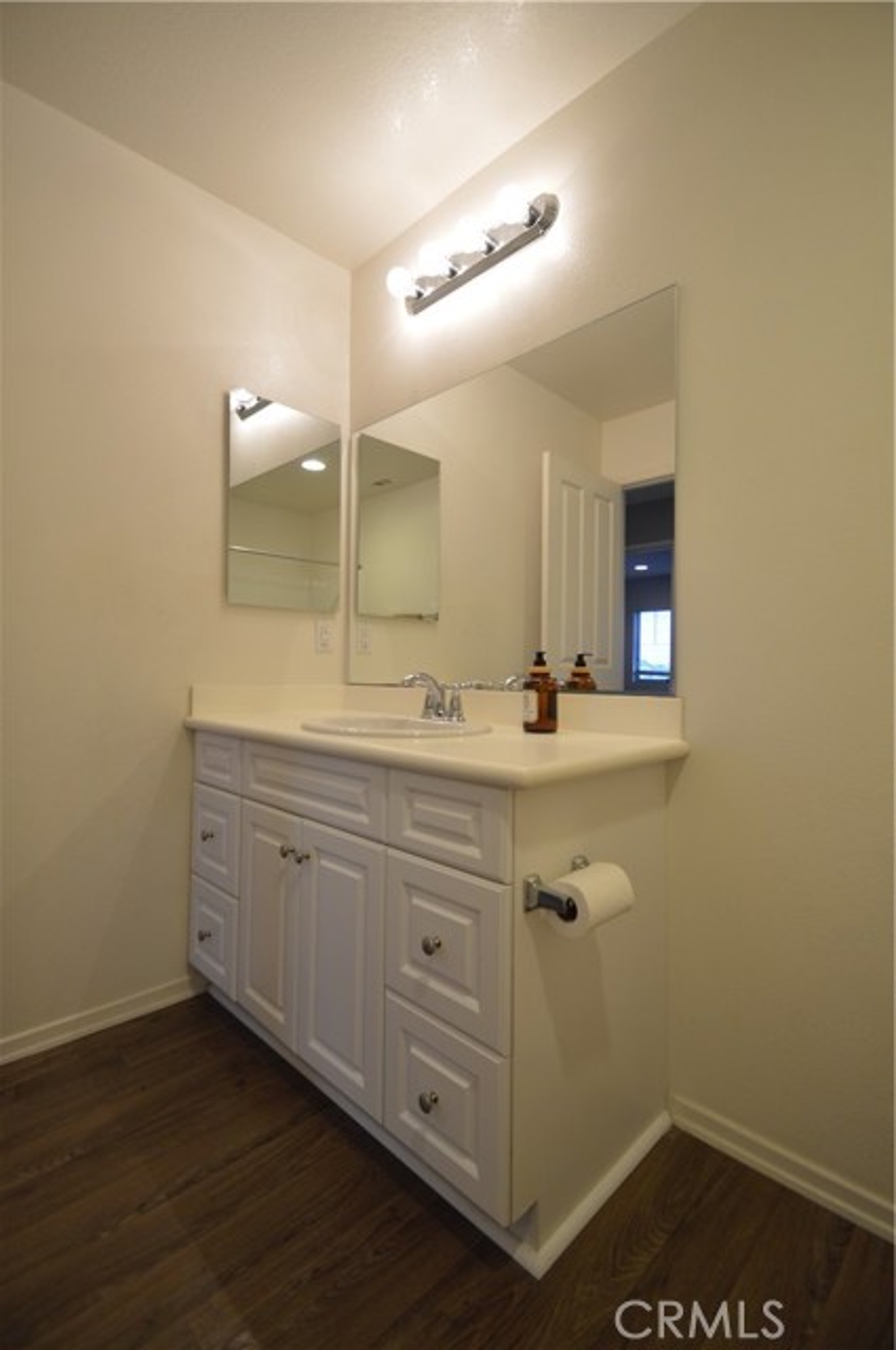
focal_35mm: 15
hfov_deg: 77.2
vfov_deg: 100.5
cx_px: 448
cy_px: 675
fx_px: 561
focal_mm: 10
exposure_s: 1/60
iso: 400
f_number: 4
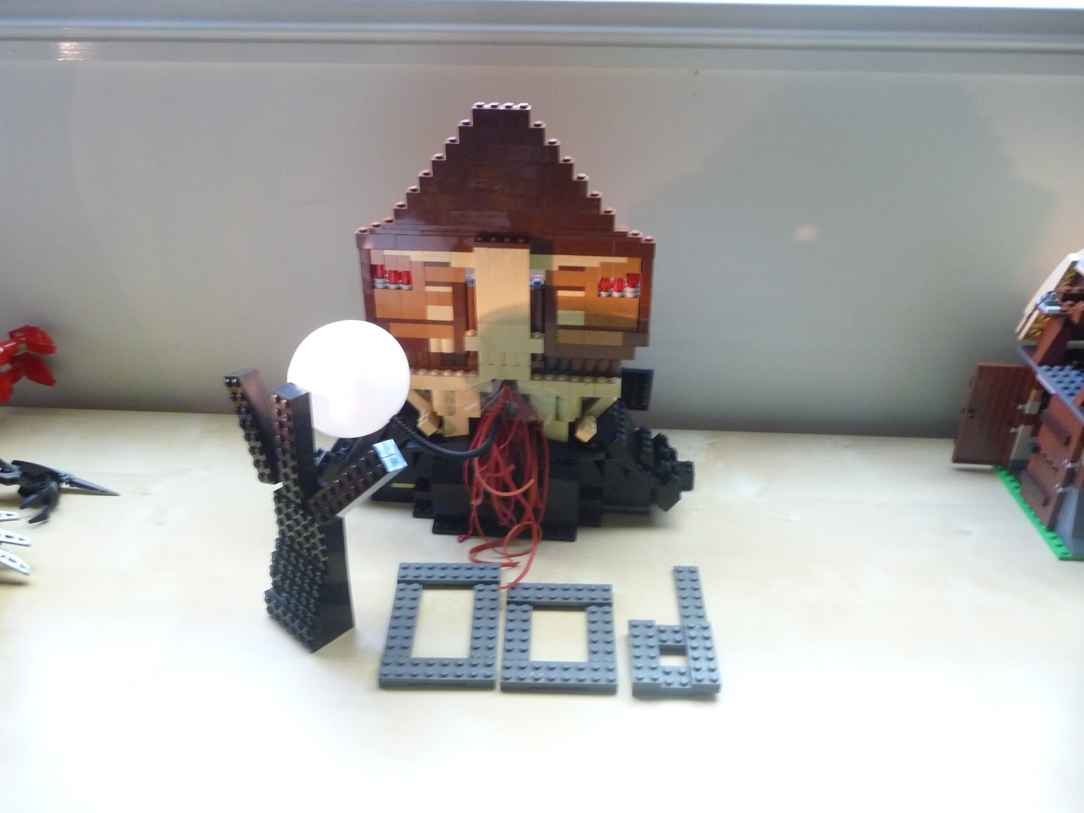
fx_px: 939
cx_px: 542
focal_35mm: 30
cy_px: 406
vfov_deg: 46.8
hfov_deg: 60.0
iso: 400
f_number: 3.4
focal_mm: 5
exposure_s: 1/8
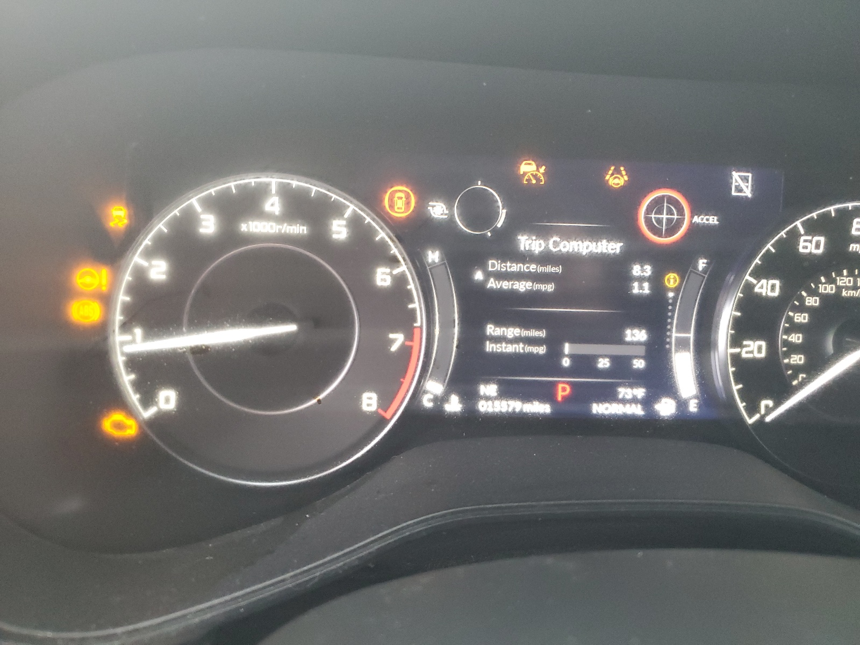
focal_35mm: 26
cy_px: 322
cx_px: 430
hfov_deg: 67.3
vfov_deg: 53.1
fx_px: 646
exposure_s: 1/60.2
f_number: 1.5
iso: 366
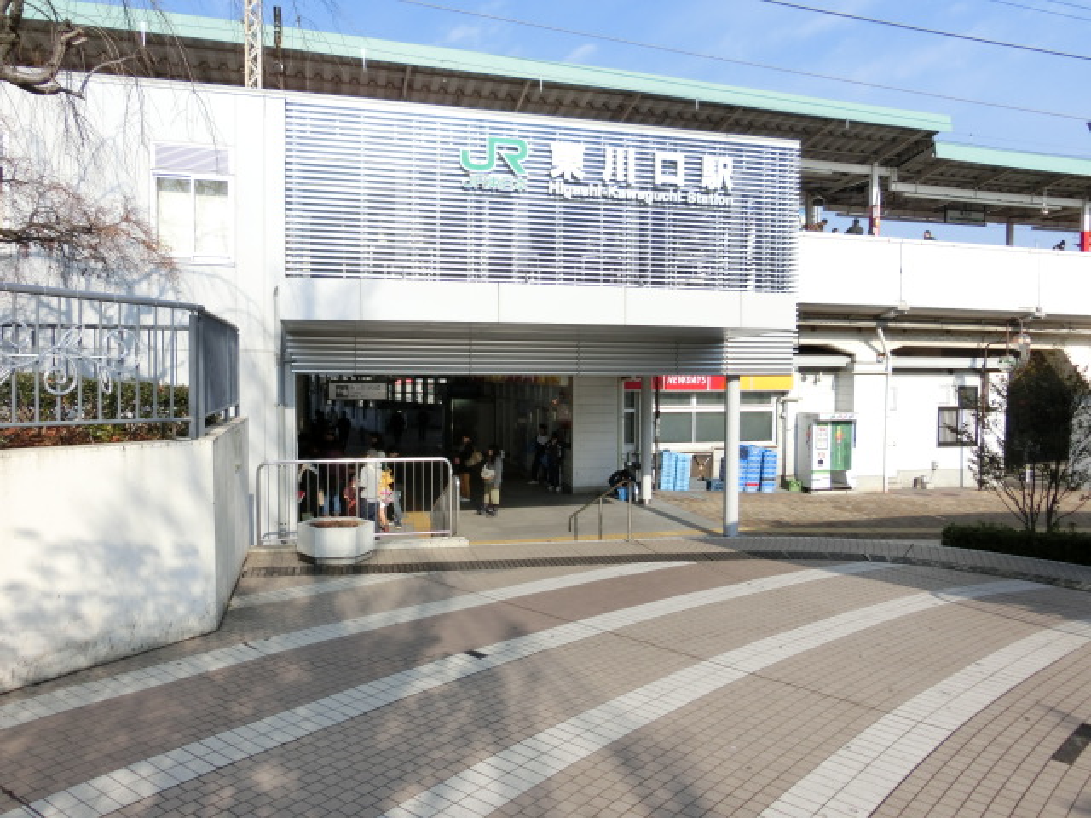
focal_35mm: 25
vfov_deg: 54.9
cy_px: 409
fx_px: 788
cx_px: 546
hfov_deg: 69.4
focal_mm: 4.5
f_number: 3.5
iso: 80
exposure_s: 1/800
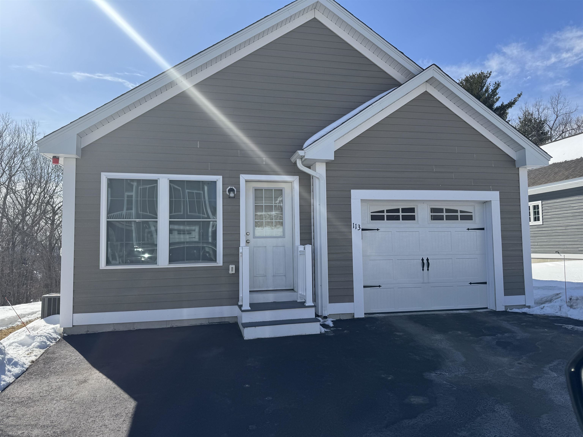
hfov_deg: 71.6
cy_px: 218
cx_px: 292
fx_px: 404
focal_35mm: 24
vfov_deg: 56.8
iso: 80
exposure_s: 1/4950
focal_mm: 6.76
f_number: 1.78
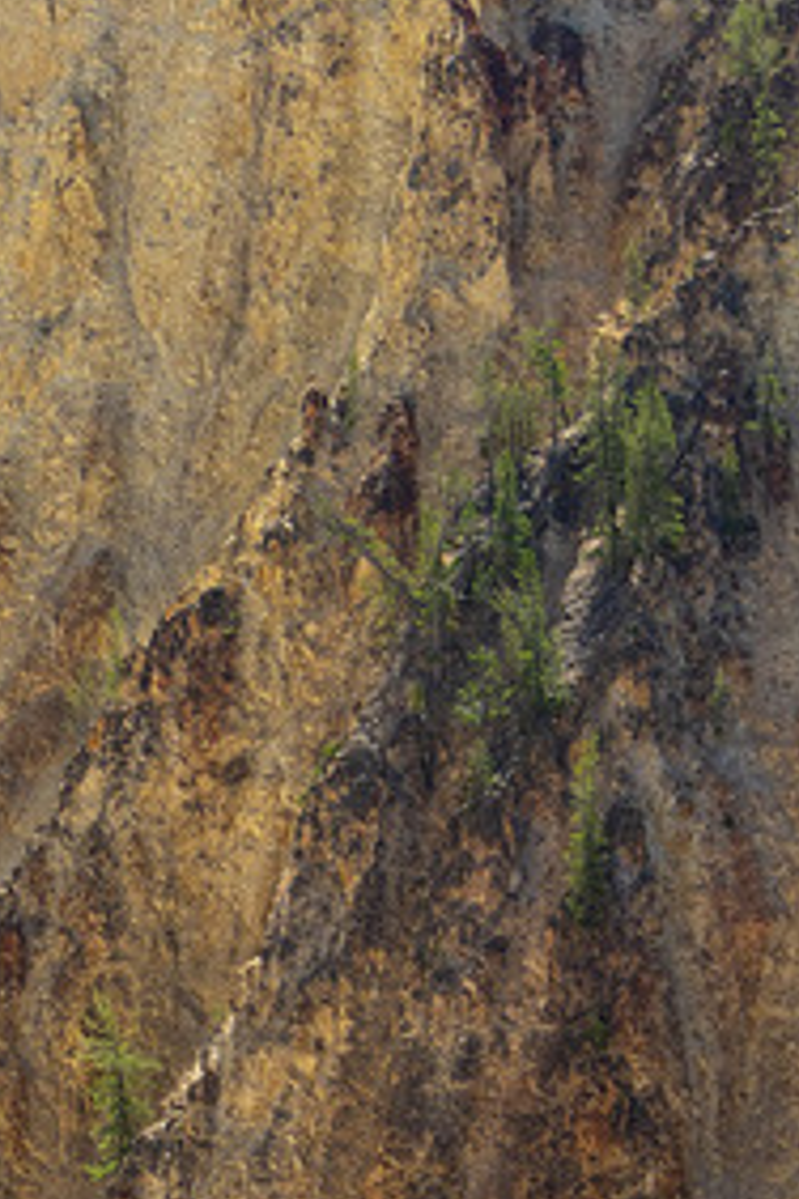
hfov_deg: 8.0
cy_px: 1318
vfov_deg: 11.9
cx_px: -136
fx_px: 5659
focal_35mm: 170
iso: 400
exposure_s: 1/30
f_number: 16
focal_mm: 40
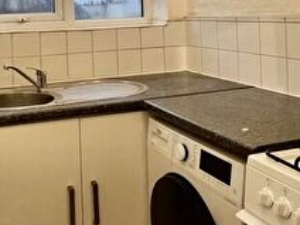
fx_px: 373
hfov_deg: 42.8
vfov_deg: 31.4
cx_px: 85
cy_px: 6
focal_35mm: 43
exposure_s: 1/100
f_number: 1.8
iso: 125
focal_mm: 1.57
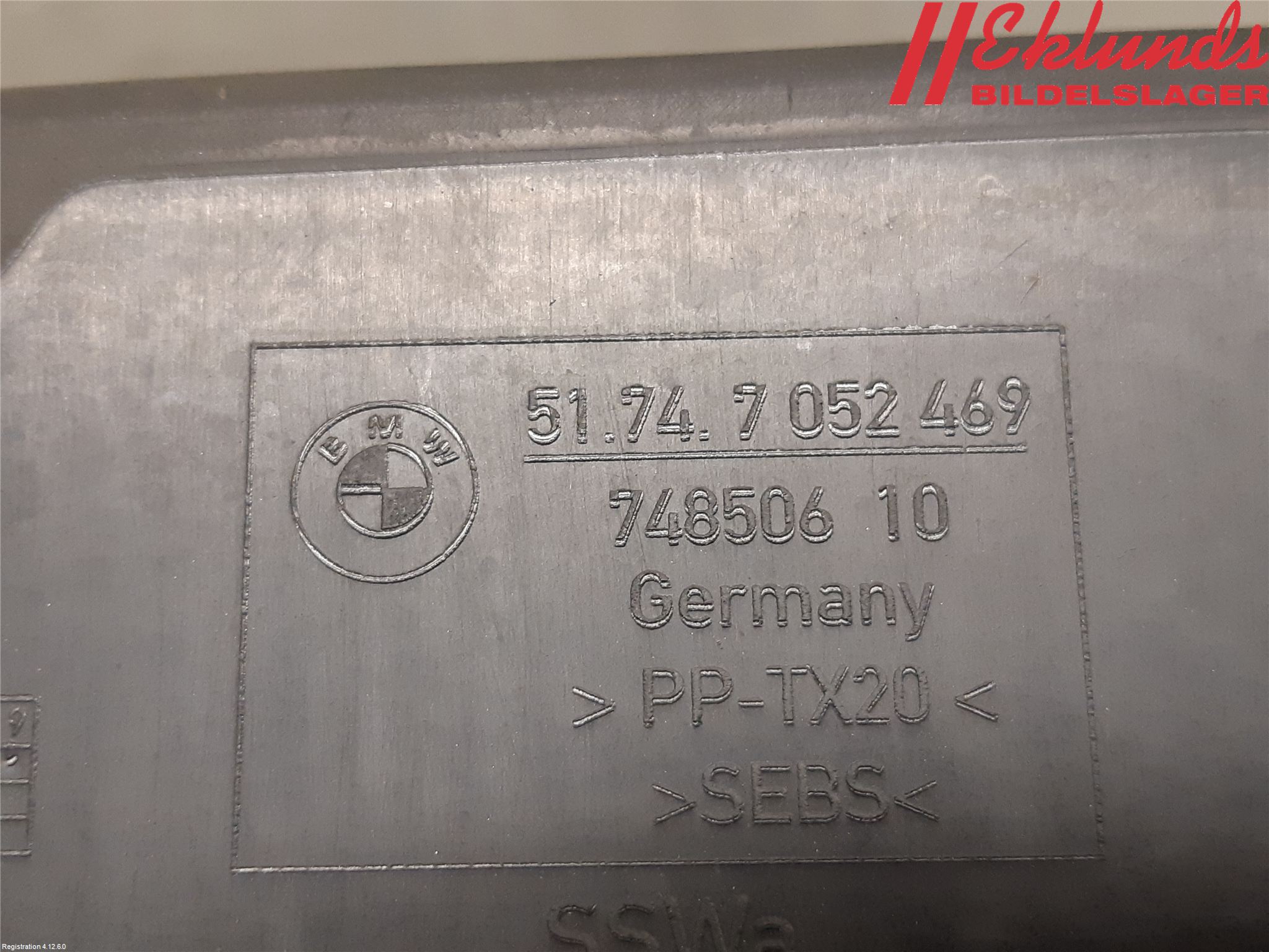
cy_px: 476
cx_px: 634
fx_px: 953
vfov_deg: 53.1
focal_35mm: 26
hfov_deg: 67.3
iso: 250
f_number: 1.7
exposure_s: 1/50
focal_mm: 3.93
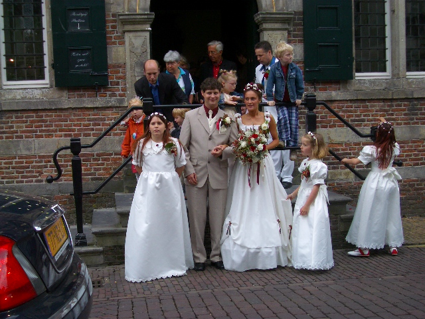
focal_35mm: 49
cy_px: 160
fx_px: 602
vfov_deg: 29.7
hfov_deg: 38.9
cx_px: 212
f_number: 3.1
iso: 50
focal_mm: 8.2
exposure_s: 1/200
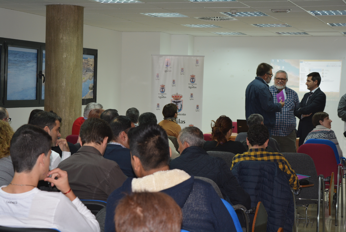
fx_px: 750
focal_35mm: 78
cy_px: 116
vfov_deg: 17.5
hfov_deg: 26.0
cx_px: 173
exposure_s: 1/60
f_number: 5.6
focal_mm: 52
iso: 450
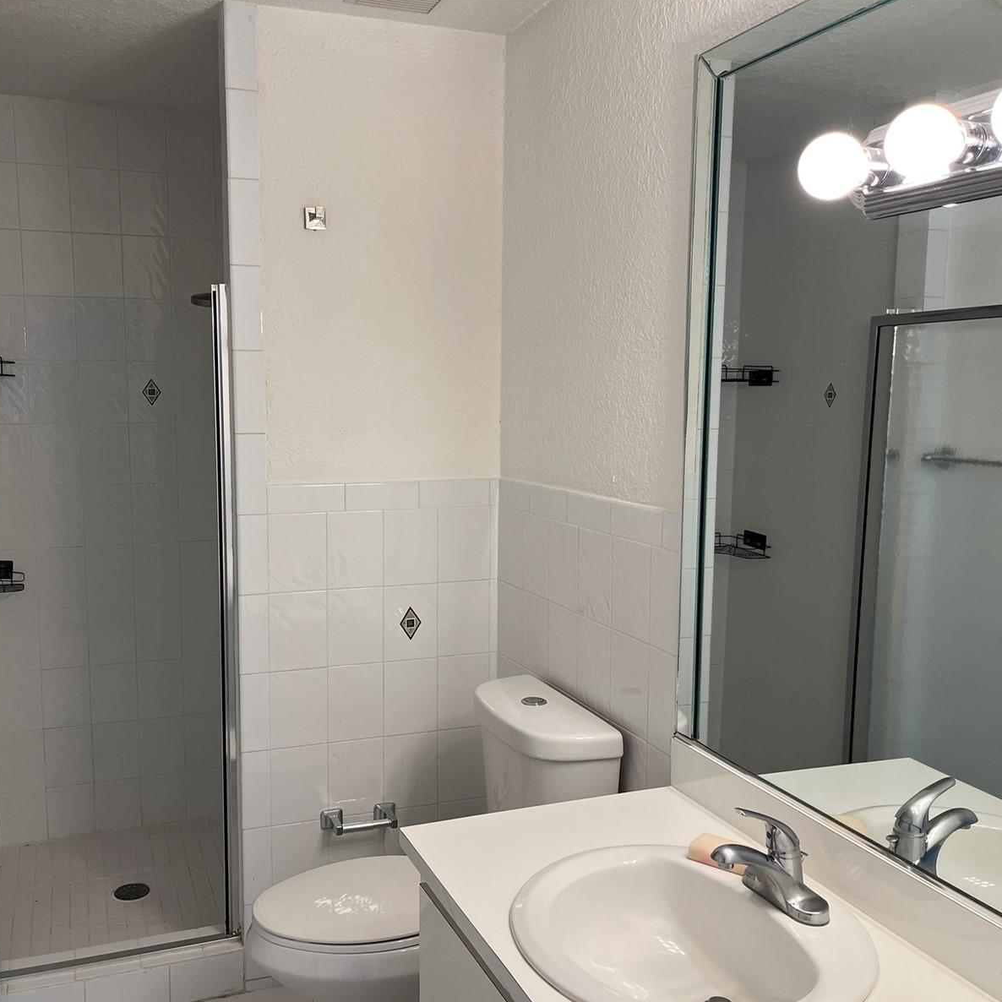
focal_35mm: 31
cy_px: 502
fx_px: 1015
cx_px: 407
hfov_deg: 52.2
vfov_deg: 52.5
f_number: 1.6
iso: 80
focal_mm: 5.1
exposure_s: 1/120
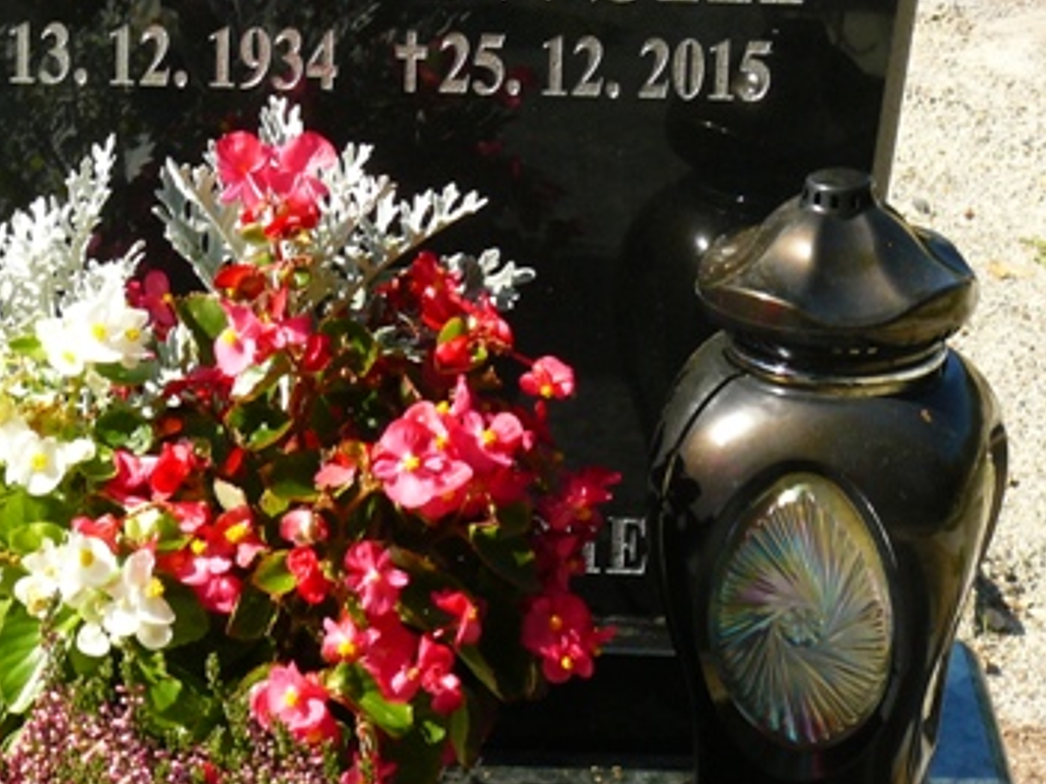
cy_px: 140
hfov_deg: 10.4
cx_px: 264
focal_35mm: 189
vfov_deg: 7.8
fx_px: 5711
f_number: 5
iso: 100
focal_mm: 17.3
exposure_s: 1/250
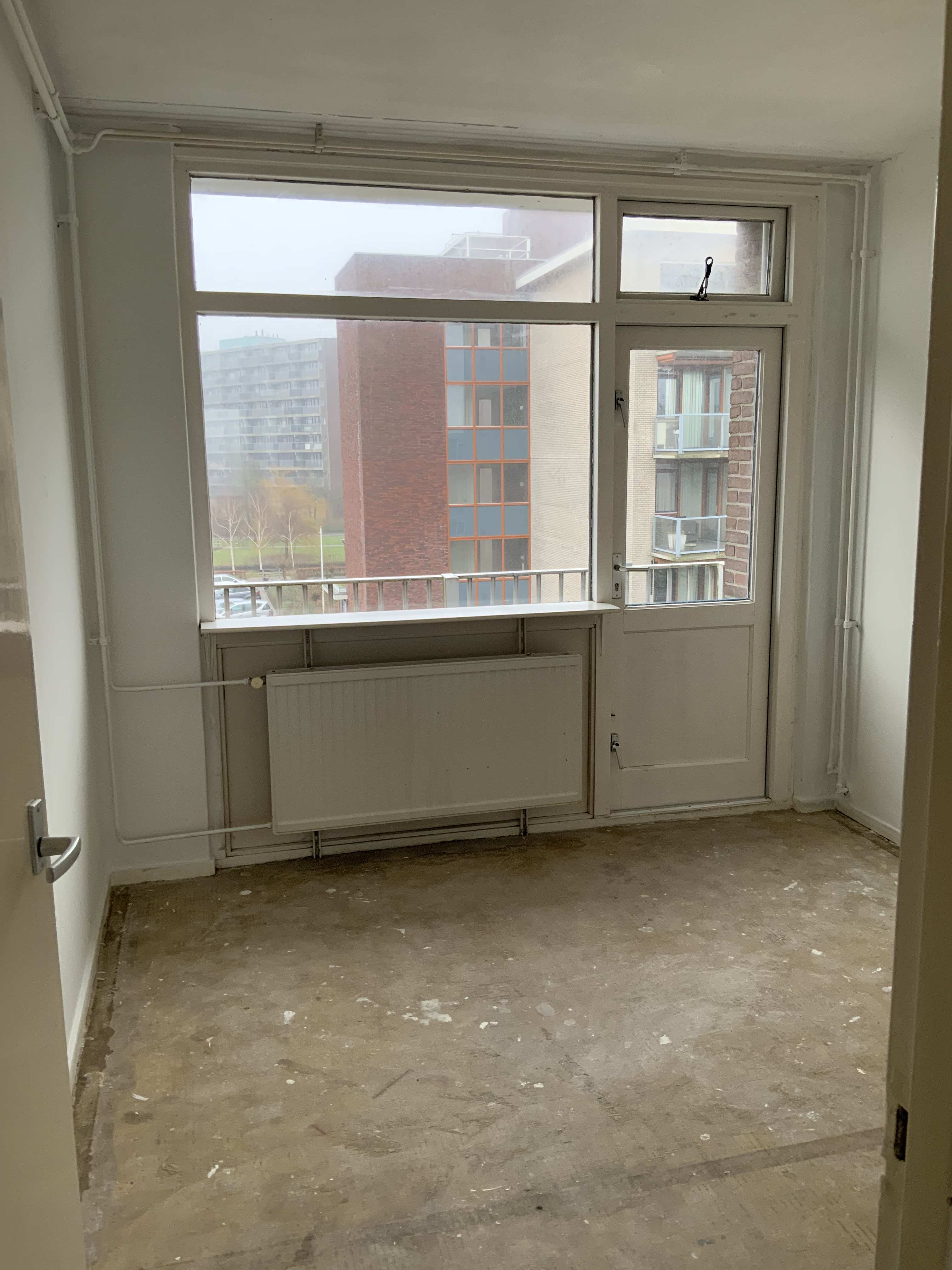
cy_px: 635
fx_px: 1063
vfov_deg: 61.7
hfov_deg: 48.2
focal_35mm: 29
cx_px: 476
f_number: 1.8
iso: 64
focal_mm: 3
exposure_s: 1/60
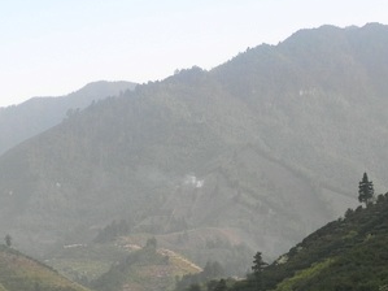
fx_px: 1524
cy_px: 259
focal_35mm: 136
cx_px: 100
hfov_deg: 14.5
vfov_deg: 10.8
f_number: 4.5
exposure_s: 1/125
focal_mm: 10.3
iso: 160
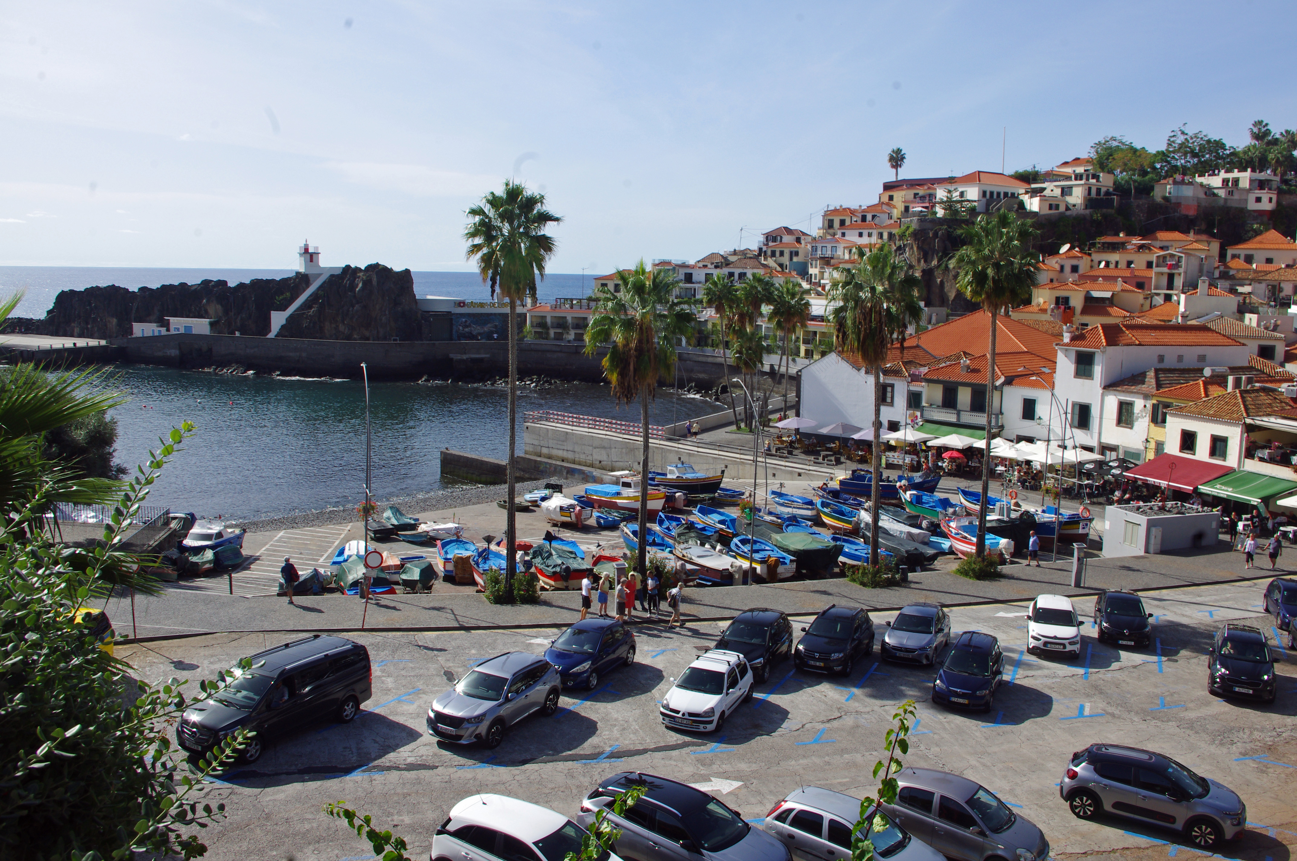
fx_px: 1080
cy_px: 430
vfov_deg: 43.5
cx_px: 648
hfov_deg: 62.0
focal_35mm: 30
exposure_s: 1/160
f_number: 13
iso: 200
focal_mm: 20
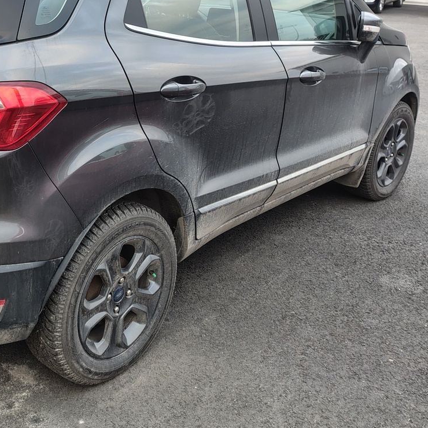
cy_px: 150
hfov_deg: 38.1
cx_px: 105
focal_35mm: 43
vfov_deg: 38.8
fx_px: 602
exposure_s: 1/100
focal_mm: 4.71
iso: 283
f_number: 1.7
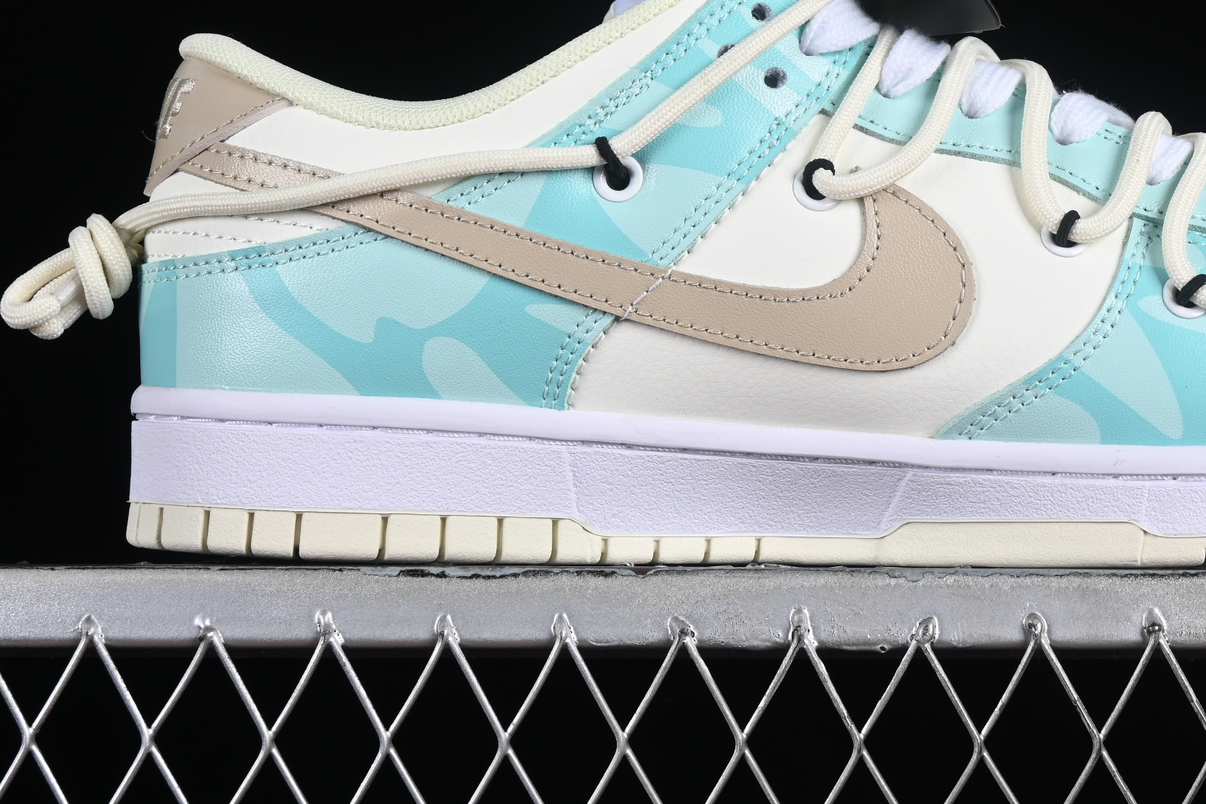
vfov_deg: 10.6
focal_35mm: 129
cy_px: 146
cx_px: 877
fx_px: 4321
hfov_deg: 15.8
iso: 160
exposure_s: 1/80
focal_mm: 50
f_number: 8
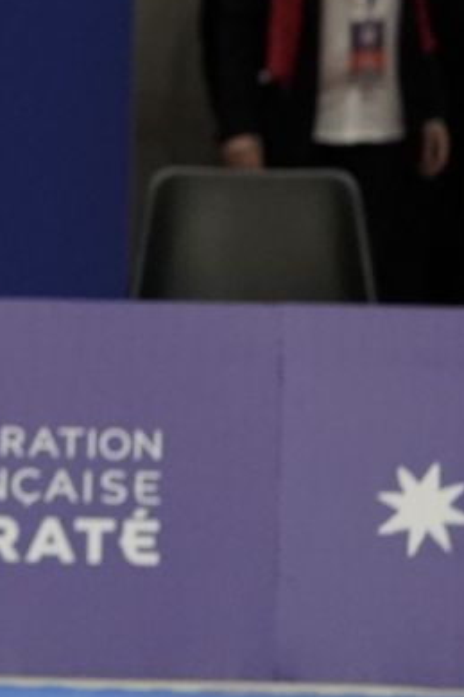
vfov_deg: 4.5
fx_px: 8959
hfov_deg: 2.9
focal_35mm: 463
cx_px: -939
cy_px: 305
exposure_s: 1/500
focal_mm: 100
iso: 4000
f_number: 5
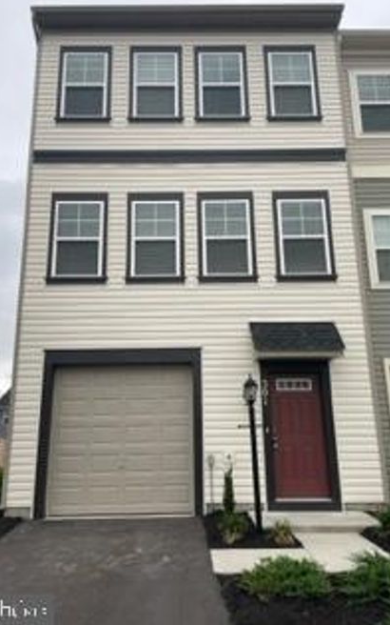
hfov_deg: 44.5
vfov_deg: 66.5
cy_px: 310
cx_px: 188
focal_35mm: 28
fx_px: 476
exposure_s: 1/121
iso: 32
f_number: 1.6
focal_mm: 4.2
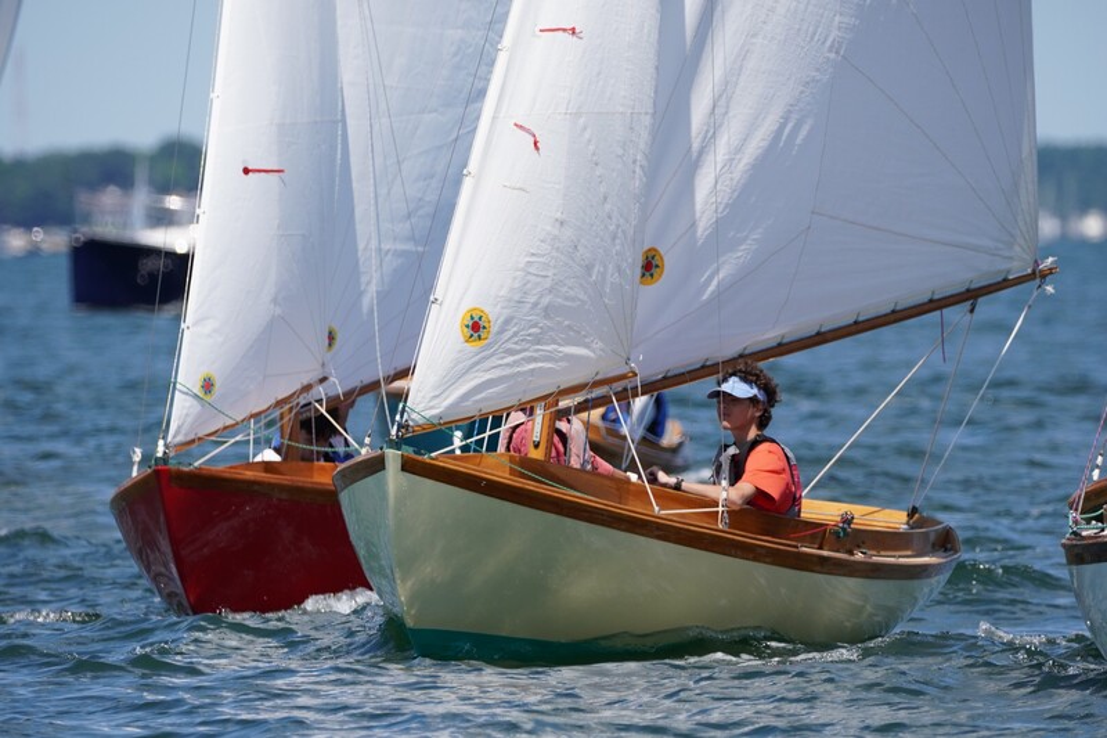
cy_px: 369
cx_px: 554
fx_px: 17892
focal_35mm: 582
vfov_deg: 2.4
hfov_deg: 3.5
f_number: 6.3
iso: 320
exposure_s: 1/1600
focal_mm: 388
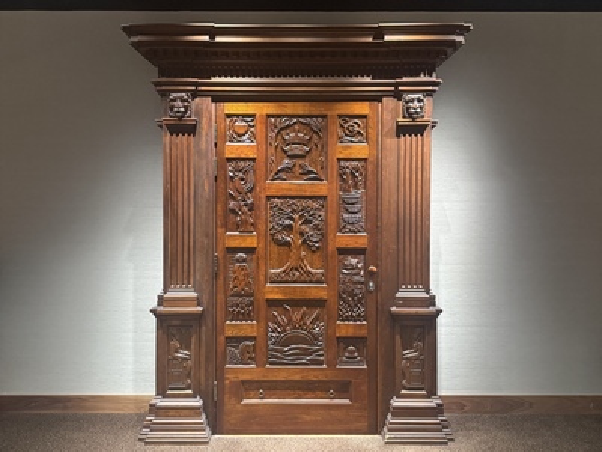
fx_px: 417
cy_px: 226
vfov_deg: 56.8
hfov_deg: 71.6
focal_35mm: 24
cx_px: 301
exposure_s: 1/50
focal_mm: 6.76
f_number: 1.78
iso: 800
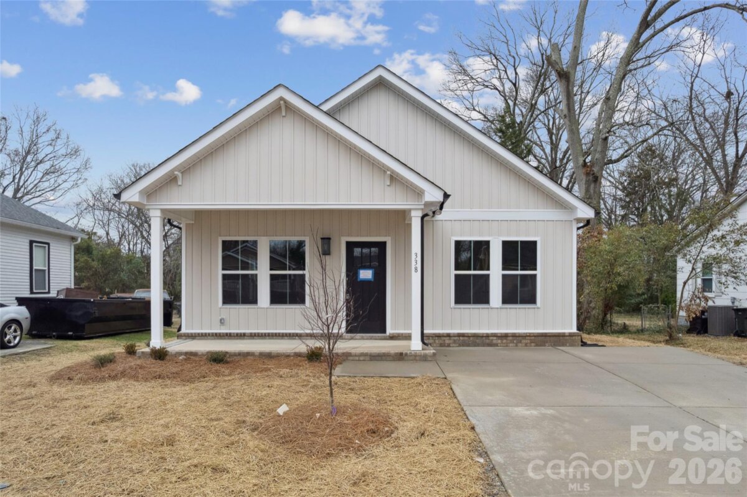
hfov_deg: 78.6
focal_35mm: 22
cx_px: 374
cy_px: 248
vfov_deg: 57.2
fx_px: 456
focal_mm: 8.4
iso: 120
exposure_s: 1/240
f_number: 2.8
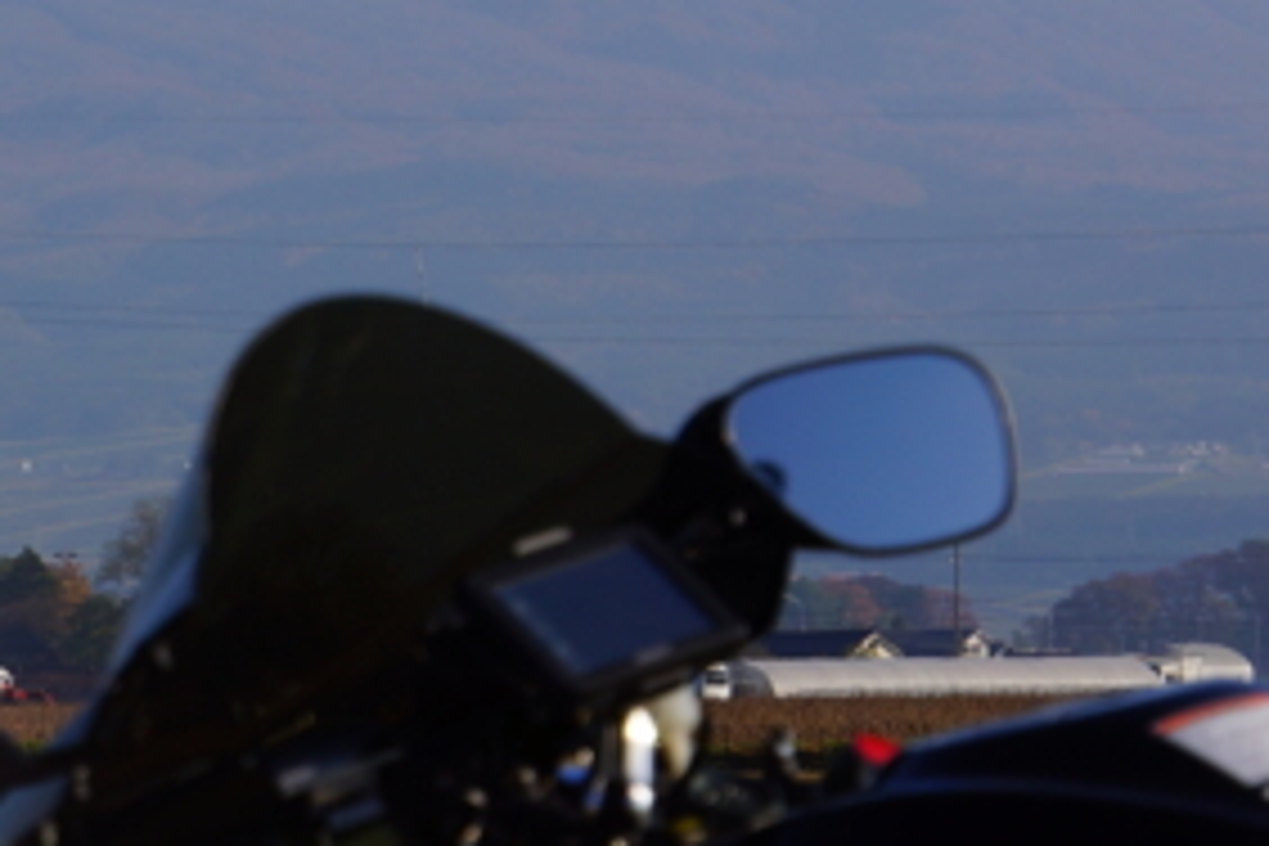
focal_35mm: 301
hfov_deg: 6.8
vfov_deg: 4.6
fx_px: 10609
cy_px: 43
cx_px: -162
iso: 100
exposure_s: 1/400
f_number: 9
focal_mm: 71
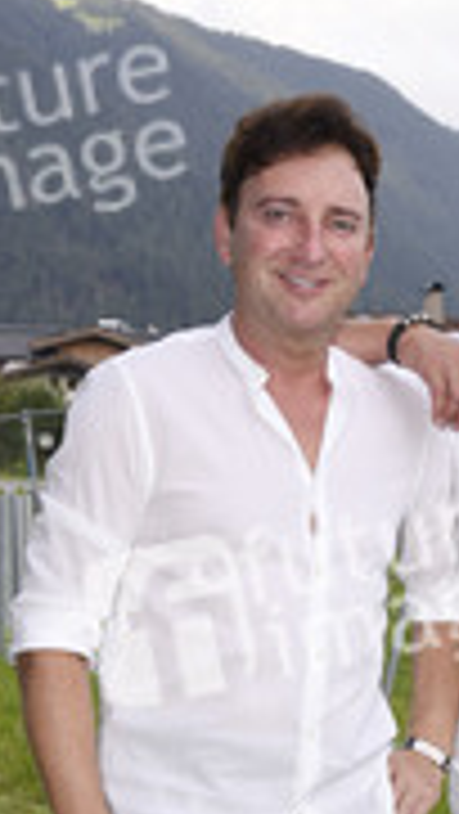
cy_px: 827
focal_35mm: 81
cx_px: 446
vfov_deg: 24.9
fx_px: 1750
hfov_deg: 14.7
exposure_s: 1/160
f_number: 7.1
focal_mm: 35
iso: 320
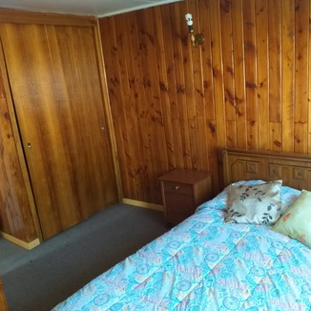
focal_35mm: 31
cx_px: 207
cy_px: 156
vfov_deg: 52.5
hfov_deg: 51.6
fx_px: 315
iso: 200
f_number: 1.7
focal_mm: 3.93
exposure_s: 1/33
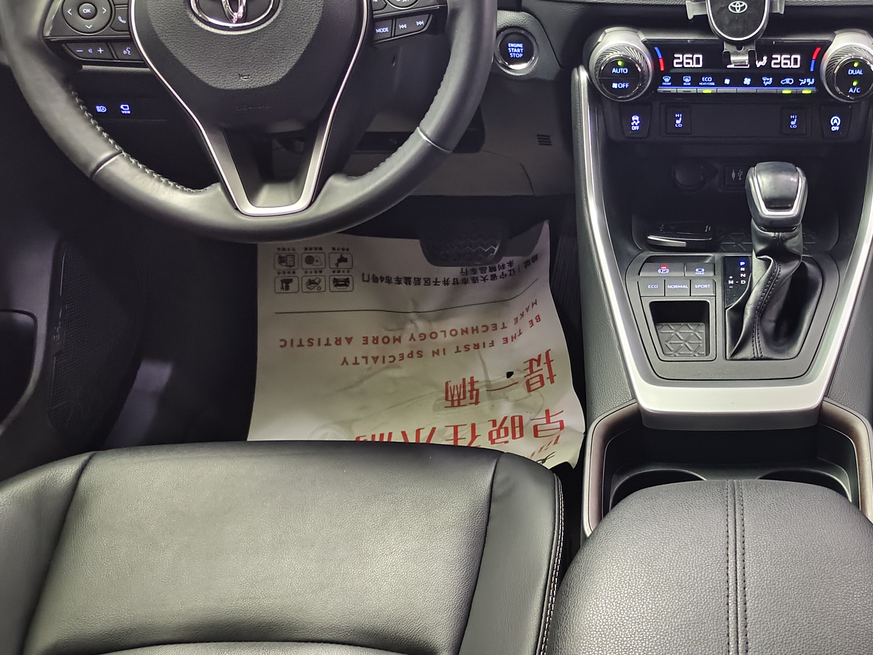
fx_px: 1110
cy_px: 284
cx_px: 737
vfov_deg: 32.8
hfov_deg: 40.6
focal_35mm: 44
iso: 2280
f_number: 1.88
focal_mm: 5.56
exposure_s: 1/25
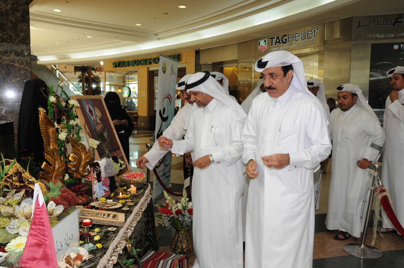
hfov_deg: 57.3
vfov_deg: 39.9
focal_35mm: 33
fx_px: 370
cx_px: 202
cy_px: 134
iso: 500
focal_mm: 22
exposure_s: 1/60
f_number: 6.3
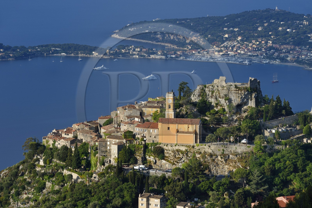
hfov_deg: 13.3
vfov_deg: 8.9
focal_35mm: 155
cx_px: 156
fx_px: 1343
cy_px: 104
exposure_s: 1/250
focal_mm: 155
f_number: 10
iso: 200
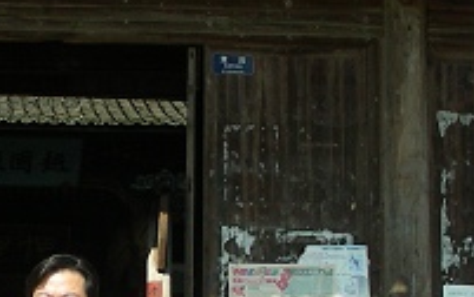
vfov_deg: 11.3
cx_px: 87
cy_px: 187
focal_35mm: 116
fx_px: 1500
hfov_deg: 17.8
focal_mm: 6.3
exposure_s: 1/432
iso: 50
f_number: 4
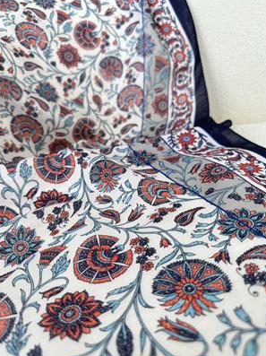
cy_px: 176
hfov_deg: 54.8
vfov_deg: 69.4
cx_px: 132
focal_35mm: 25
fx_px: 257
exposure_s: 1/106
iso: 50
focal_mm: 6.86
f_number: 1.78
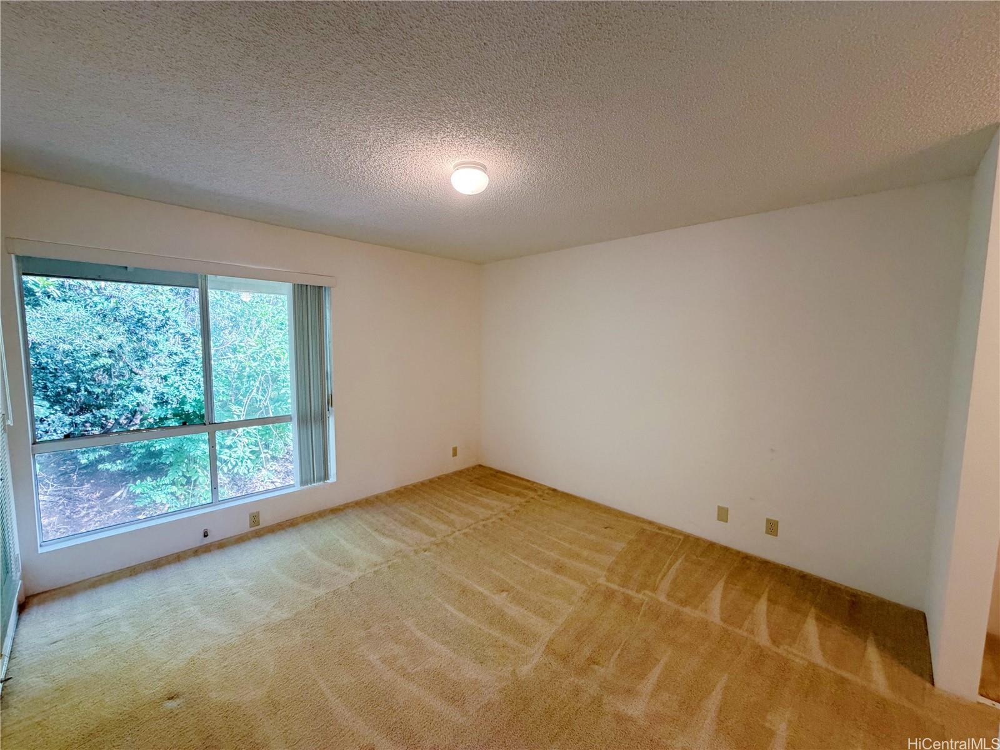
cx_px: 500
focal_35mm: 14
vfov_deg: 85.7
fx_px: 404
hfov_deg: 102.1
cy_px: 375
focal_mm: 2.22
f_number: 2.2
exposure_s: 1/120
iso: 250
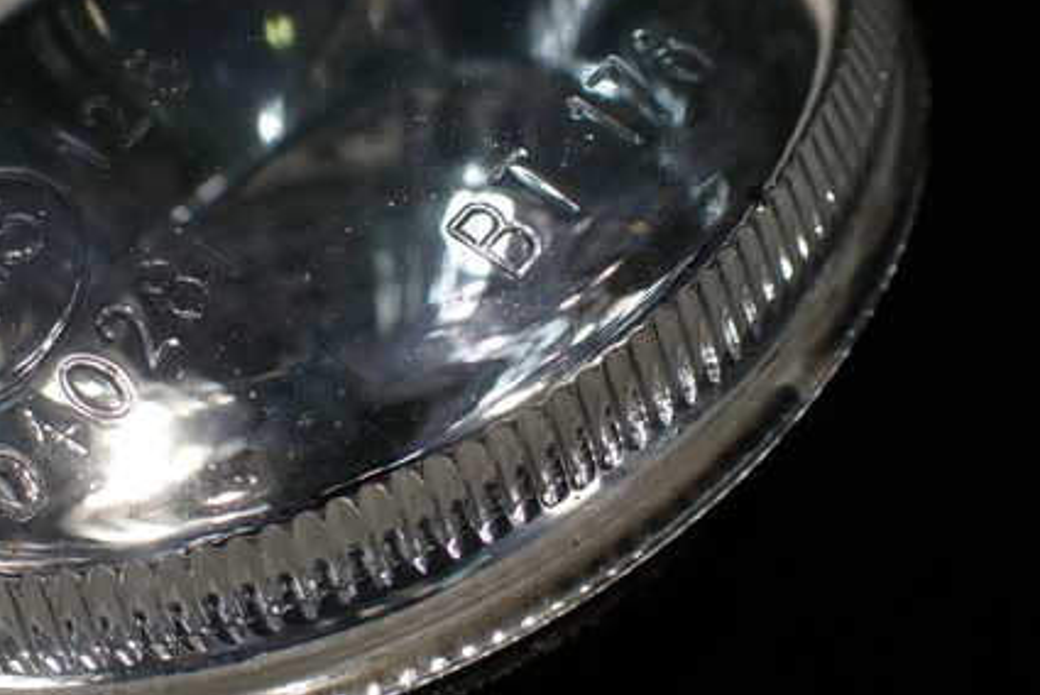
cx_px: 335
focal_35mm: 44
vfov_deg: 30.6
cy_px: 365
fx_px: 1272
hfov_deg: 43.8
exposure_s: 1/125
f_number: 3.2
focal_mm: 5.4
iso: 100
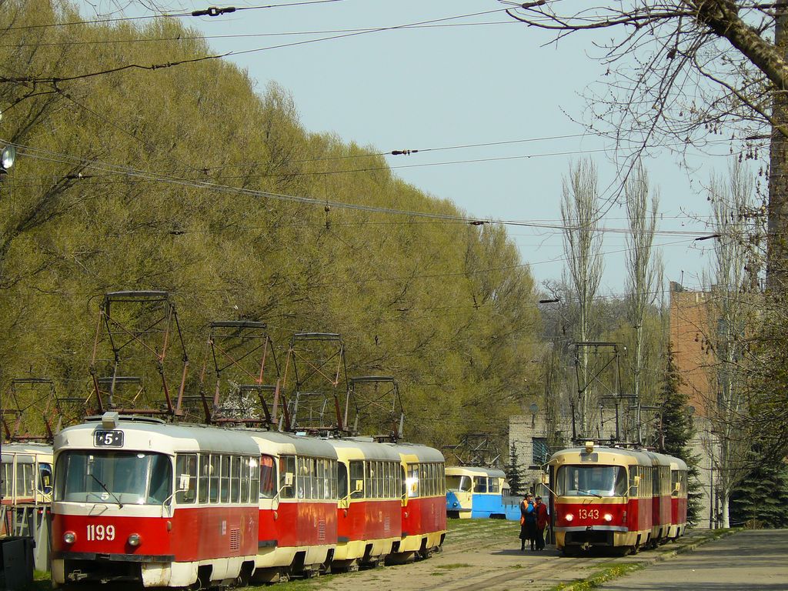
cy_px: 296
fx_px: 5236
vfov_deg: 6.5
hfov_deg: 8.6
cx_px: 394
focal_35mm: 230
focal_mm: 38.3
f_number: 3.6
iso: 100
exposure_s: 1/1000
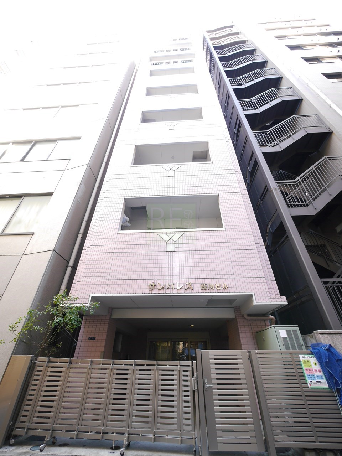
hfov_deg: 85.7
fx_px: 184
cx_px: 171
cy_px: 228
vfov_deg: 102.1
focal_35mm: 14
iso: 400
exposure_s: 1/60
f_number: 4
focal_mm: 7
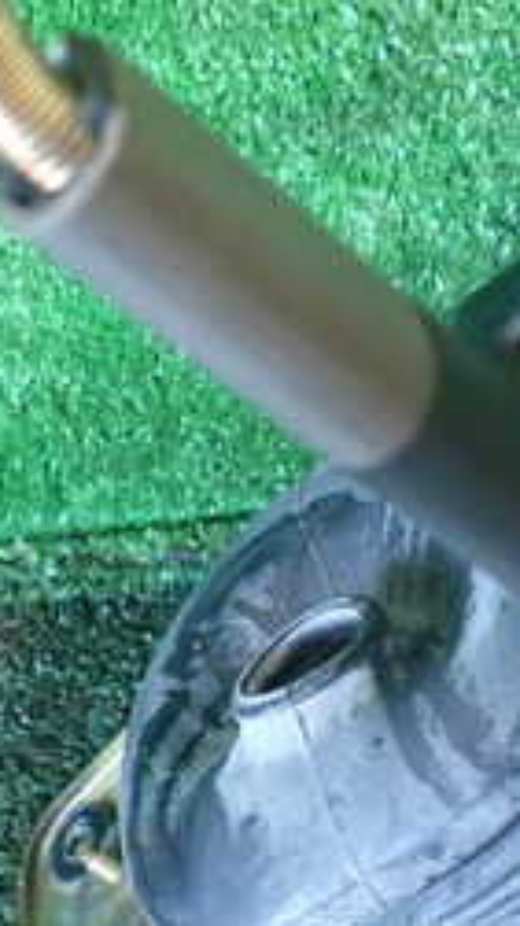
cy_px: 269
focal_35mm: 78
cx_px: 254
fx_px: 1914
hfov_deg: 15.5
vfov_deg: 26.9
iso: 500
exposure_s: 1/30
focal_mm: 5.4
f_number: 2.3
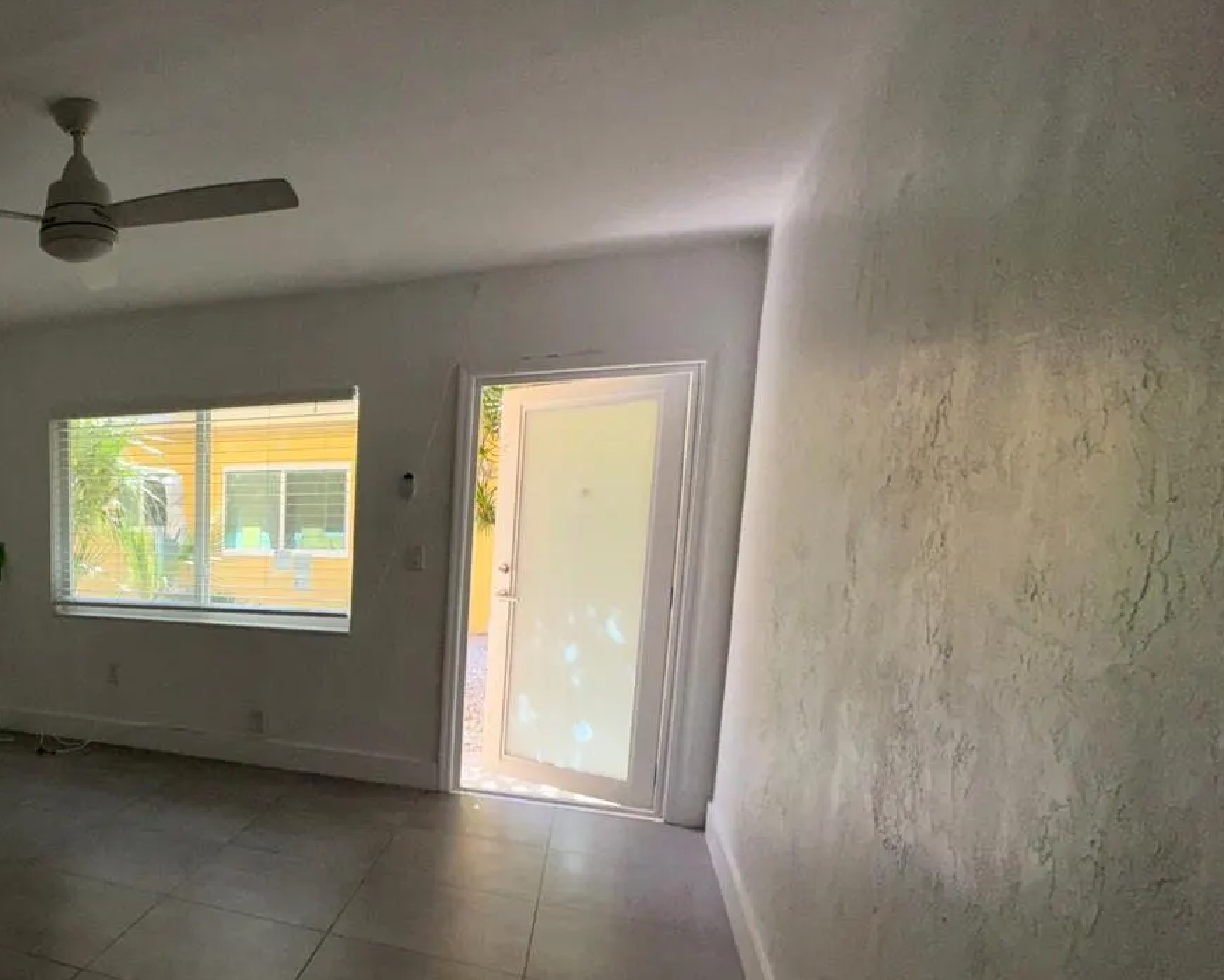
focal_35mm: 25
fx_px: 906
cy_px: 643
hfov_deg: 57.9
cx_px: 113
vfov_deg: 55.8
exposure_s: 1/195
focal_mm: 2.22
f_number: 2.2
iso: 32
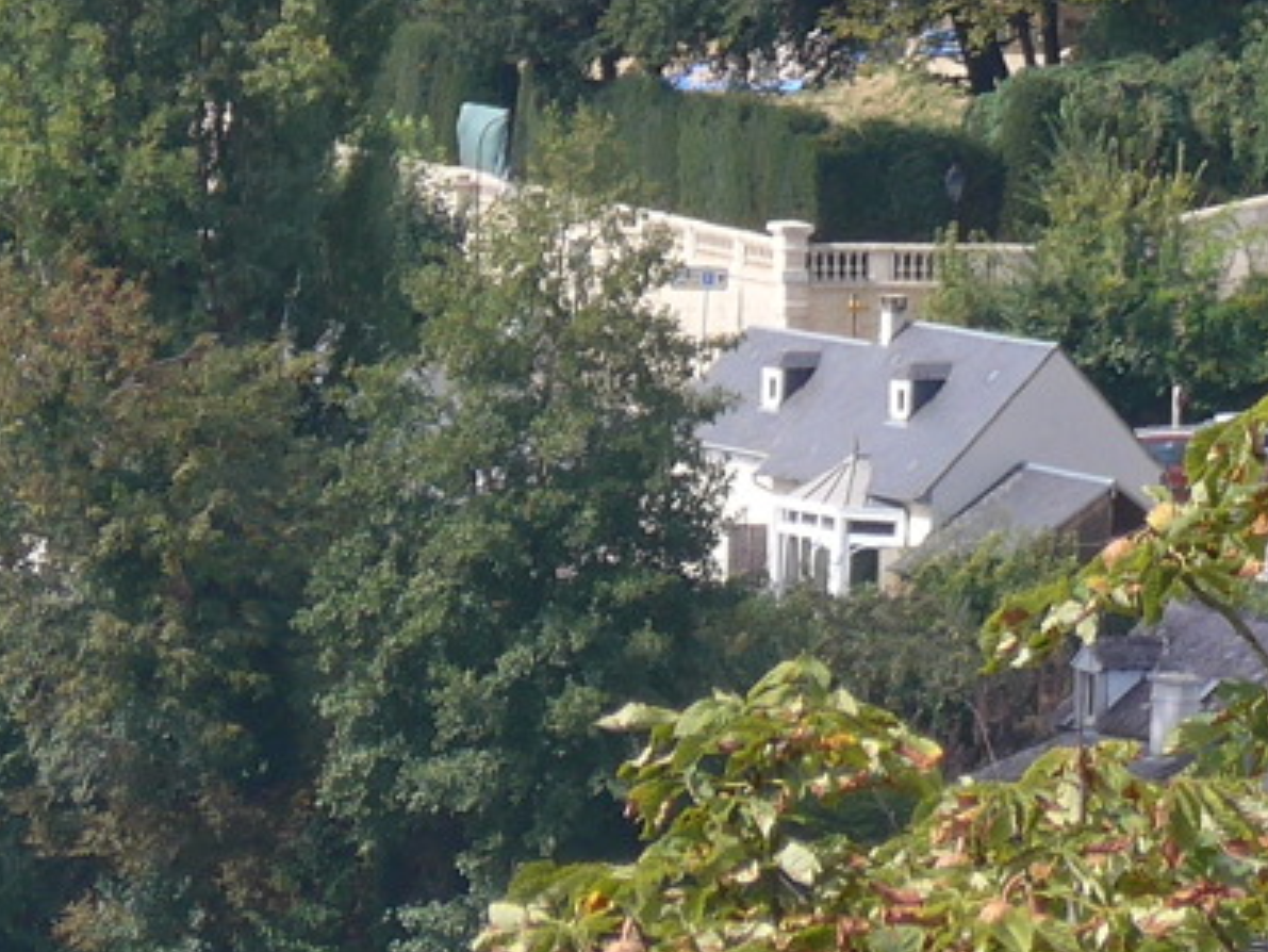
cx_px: 1303
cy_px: -490
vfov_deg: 2.4
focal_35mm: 627
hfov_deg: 3.2
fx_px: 22974
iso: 80
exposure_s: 1/200
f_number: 5.6
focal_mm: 32.3
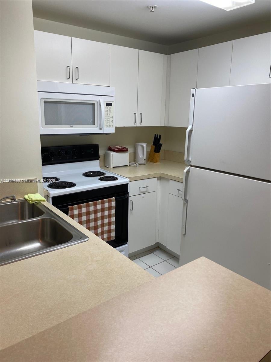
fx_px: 271
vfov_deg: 67.3
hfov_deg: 53.1
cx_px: 136
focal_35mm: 26
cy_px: 181
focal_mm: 4.25
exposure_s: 1/120
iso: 64
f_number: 1.8
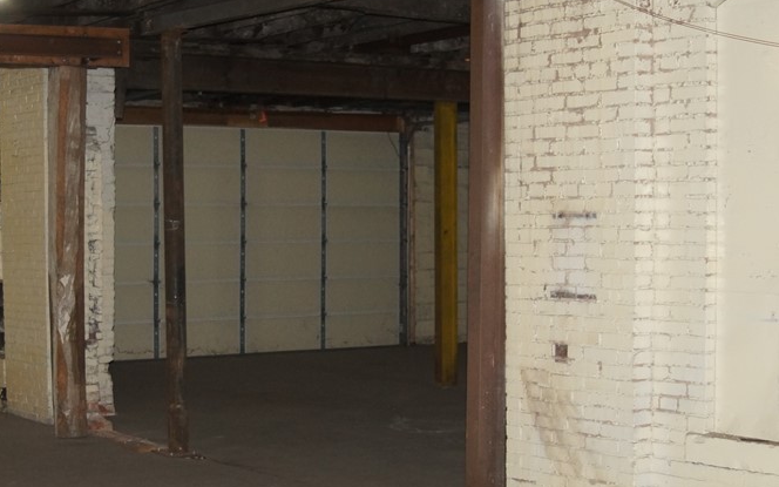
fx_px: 1486
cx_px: 258
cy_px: 317
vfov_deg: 18.6
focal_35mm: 70
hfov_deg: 29.2
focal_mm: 28
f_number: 4
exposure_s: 1/60
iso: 800
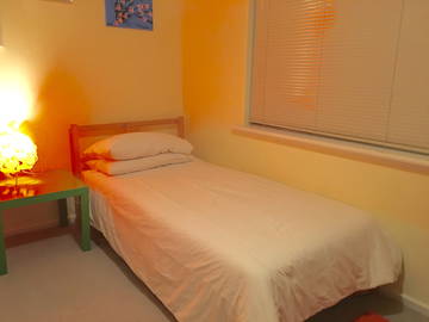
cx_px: 214
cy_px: 161
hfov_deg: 61.7
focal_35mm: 29
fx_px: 359
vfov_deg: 48.2
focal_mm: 4.15
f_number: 2.2
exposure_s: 1/10
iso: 80
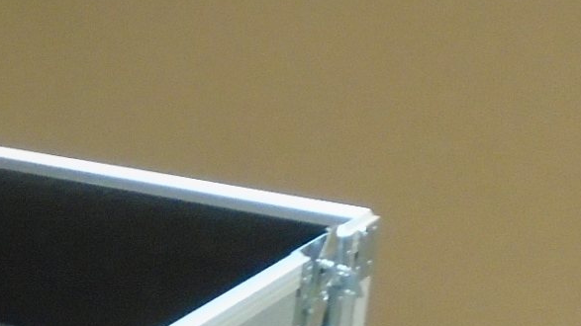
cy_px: 318
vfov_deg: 9.6
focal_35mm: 125
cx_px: -323
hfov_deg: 15.6
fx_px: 1925
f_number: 3.2
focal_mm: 4.6
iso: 400
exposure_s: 1/15
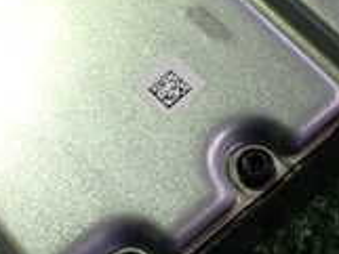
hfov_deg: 17.5
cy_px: 143
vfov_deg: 13.2
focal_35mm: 112
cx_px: 114
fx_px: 1098
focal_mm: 5.4
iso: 500
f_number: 2.3
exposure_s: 1/125
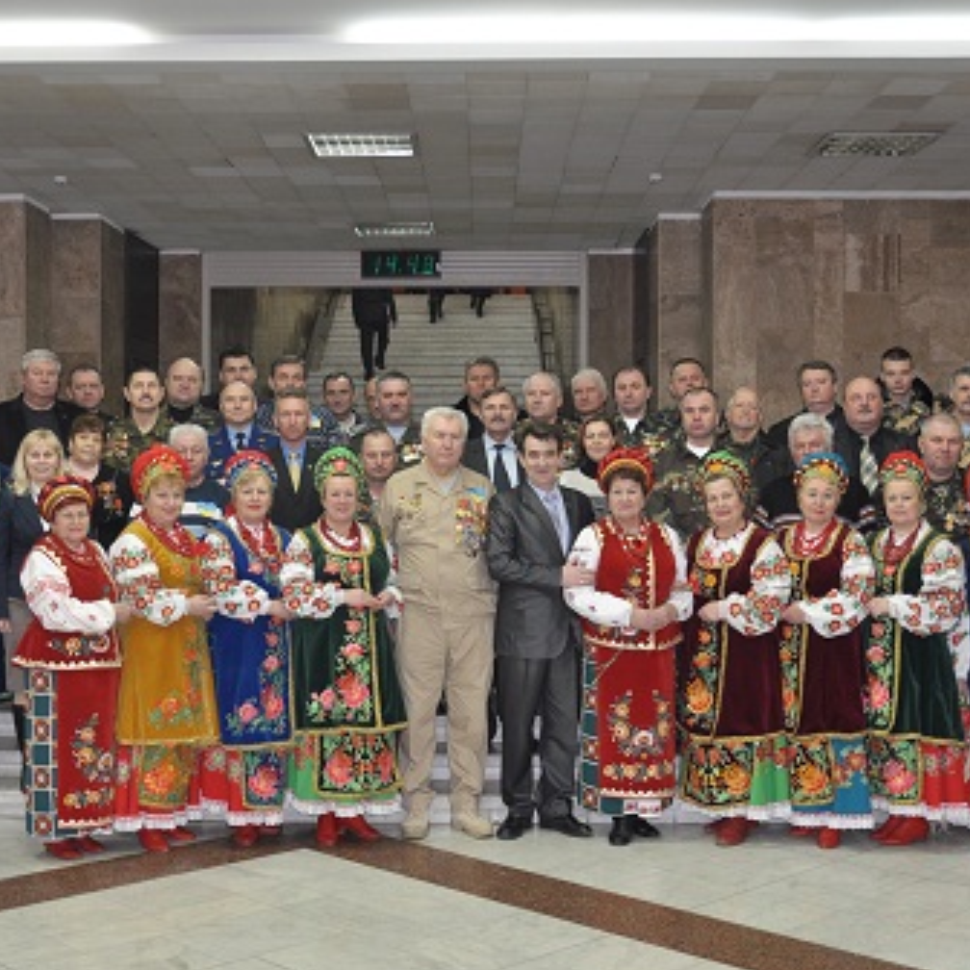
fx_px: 1585
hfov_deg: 34.0
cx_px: 468
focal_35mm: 50
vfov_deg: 34.0
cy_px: 473
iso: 200
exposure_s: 1/30
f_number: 2.8
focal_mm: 22
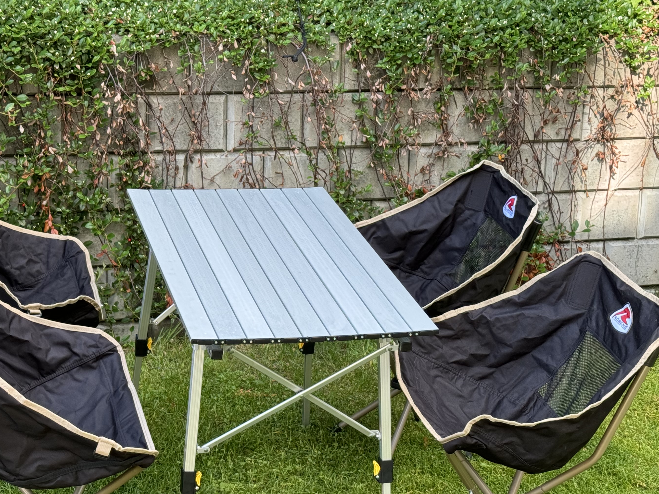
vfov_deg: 20.4
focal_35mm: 72
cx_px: 261
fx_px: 1371
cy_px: 301
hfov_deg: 27.0
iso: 50
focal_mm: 6.76
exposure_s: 1/215
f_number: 1.78
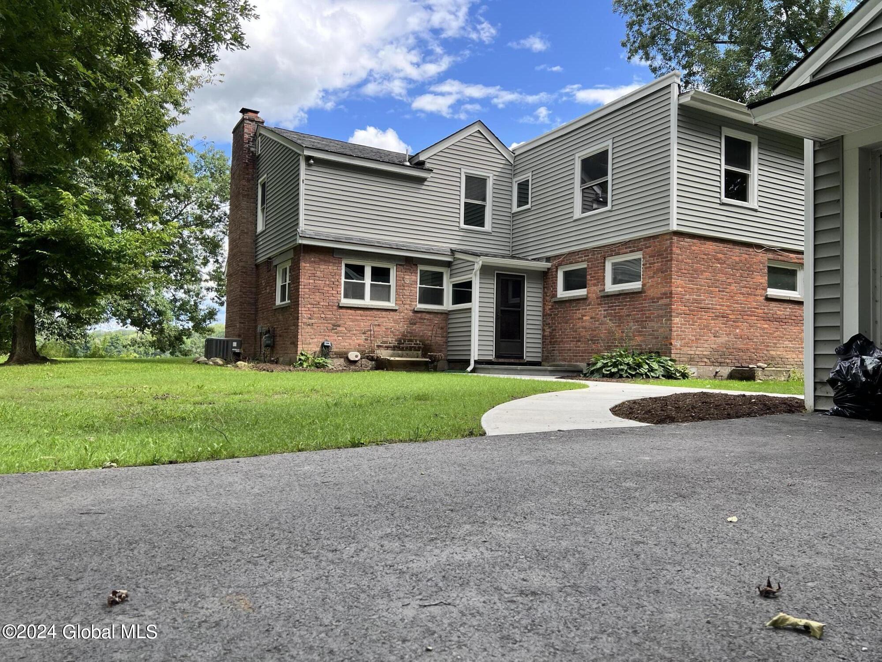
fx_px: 662
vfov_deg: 53.1
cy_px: 331
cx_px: 441
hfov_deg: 67.3
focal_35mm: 26
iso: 50
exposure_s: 1/1048
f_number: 1.5
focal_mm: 5.7
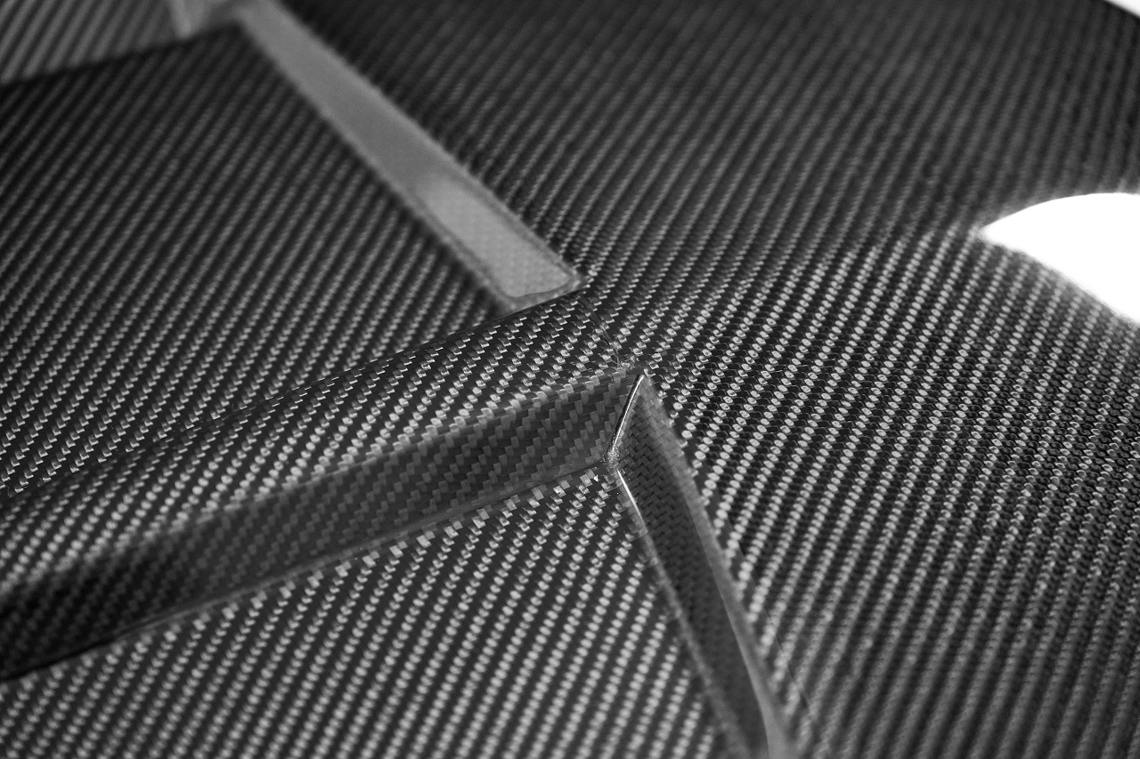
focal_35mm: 75
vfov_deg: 18.2
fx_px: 2375
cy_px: 380
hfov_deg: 27.0
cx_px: 570
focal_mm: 75
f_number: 3.2
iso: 1600
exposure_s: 1/125
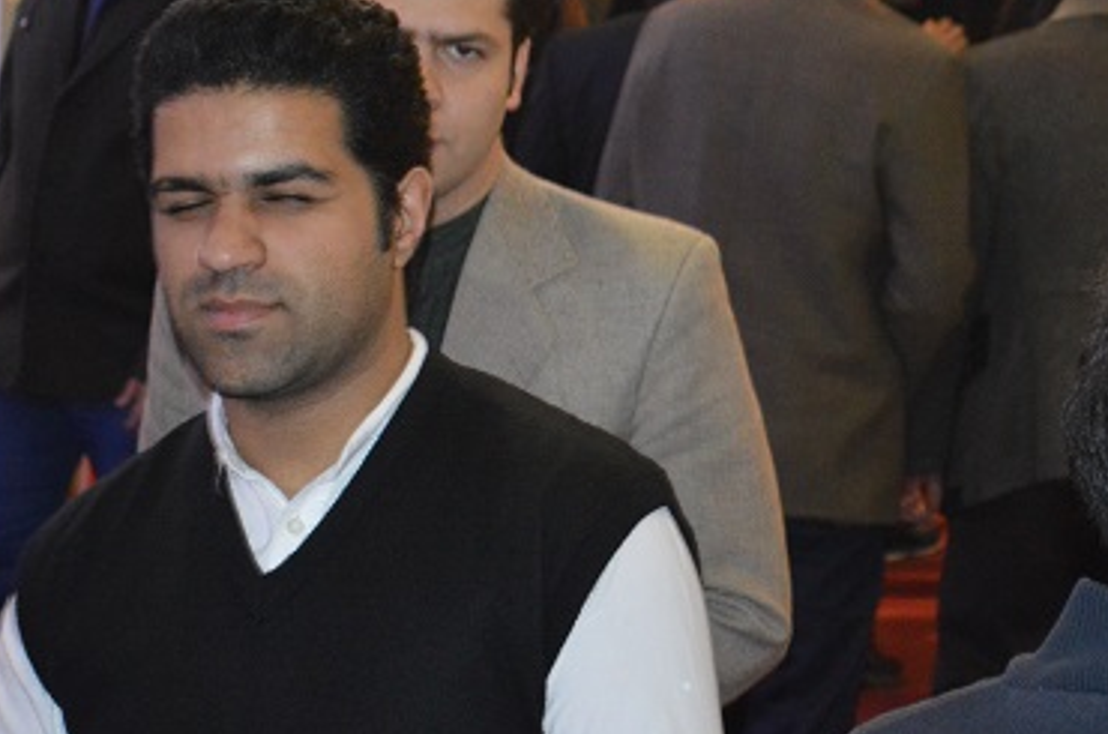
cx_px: 868
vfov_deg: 9.5
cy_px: 232
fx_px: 4388
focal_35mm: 143
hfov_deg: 14.3
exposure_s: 1/60
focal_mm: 55
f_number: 5.6
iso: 3200
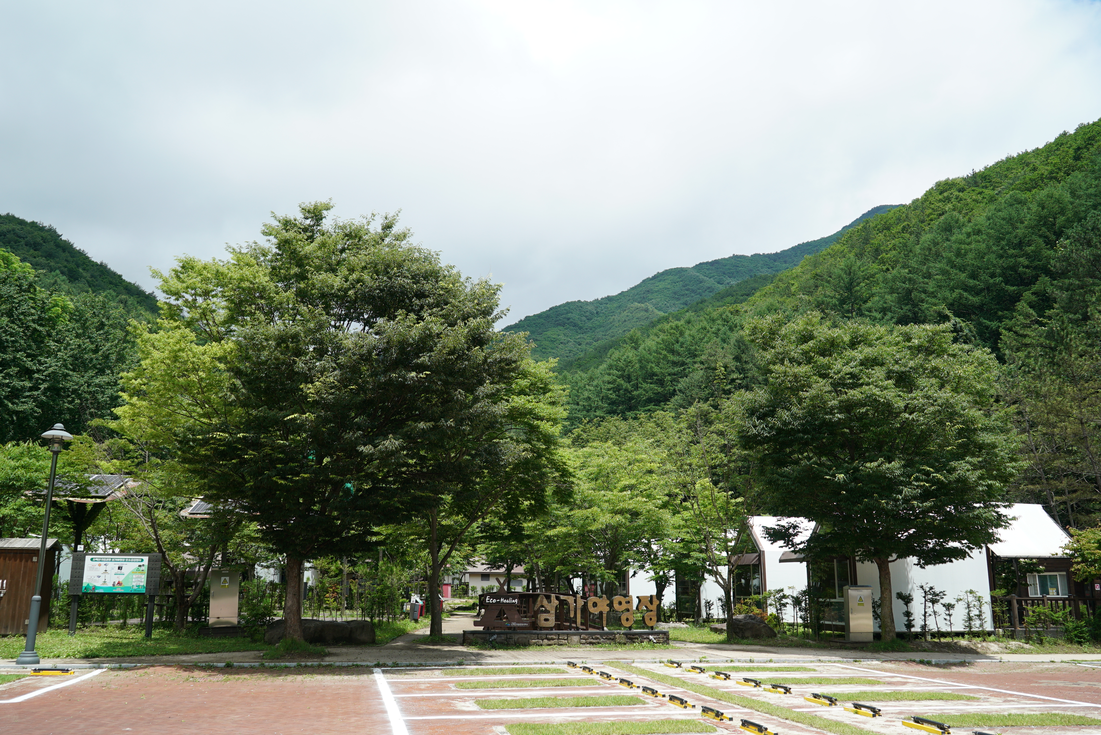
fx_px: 949
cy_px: 368
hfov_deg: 60.3
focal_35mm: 31
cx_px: 550
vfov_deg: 42.4
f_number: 6.3
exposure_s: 1/640
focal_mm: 31
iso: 200
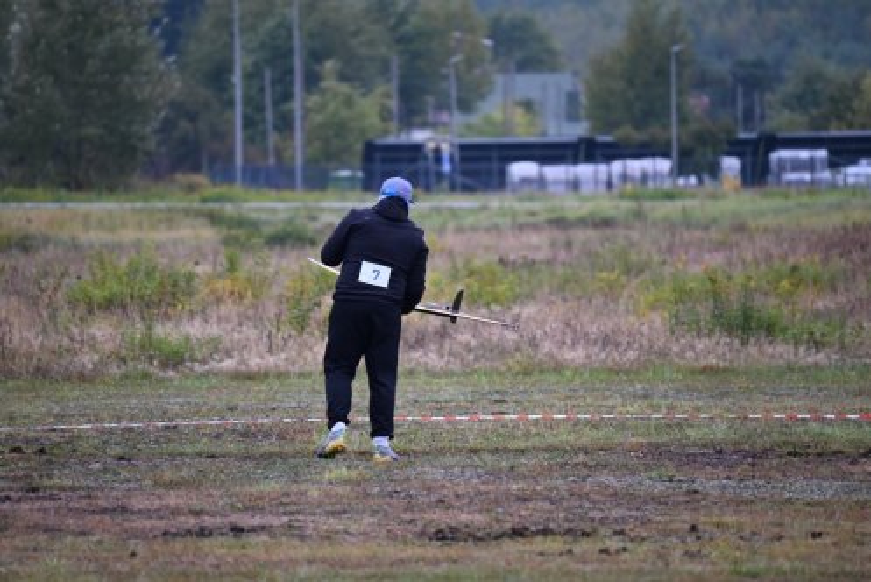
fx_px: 9683
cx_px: 436
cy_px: 291
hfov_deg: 5.2
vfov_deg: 3.4
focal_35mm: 400
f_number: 6.3
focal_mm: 400
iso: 1000
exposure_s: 1/250
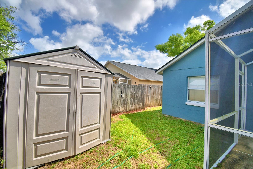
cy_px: 84
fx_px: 105
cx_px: 126
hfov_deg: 100.4
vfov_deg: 77.3
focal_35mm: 15
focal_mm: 10
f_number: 4.5
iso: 100
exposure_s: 1/1250
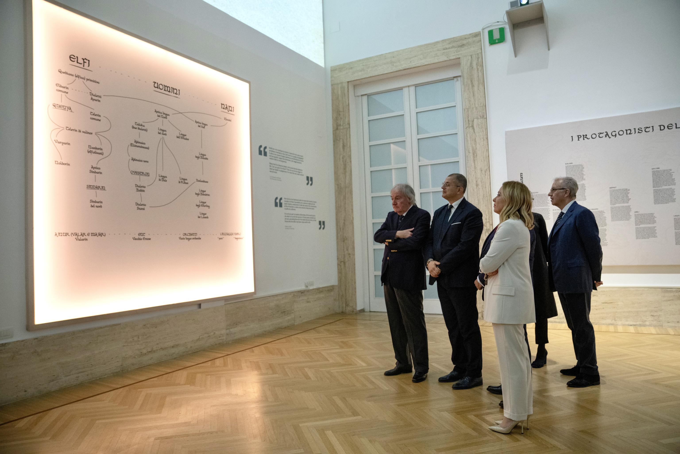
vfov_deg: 53.1
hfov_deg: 73.7
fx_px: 453
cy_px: 227
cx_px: 340
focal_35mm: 24
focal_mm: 24
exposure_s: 1/100
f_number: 2.8
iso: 3200
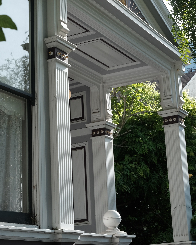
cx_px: 133
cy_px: 63
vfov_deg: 23.9
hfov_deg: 19.3
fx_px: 573
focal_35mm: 79
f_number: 6.4
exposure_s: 1/150
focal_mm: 27
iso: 200
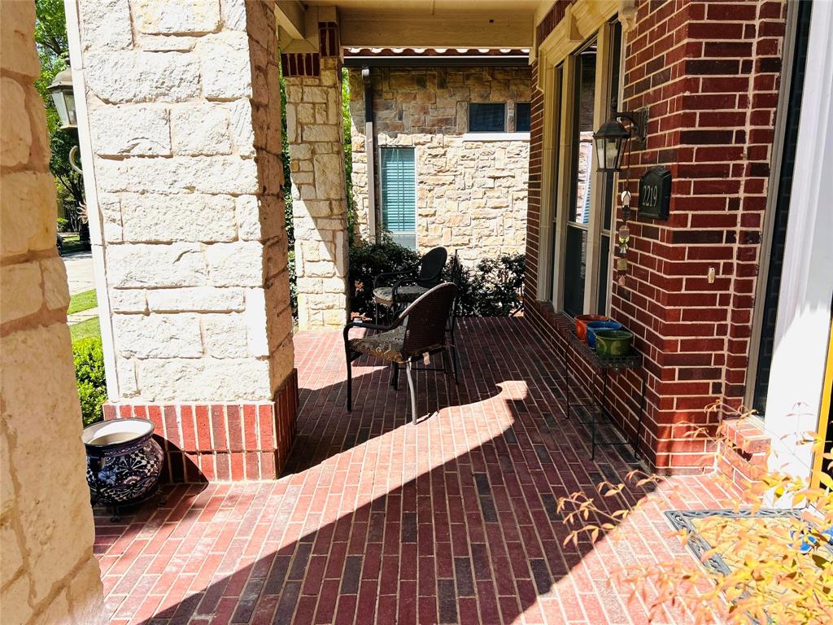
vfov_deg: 53.1
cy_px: 312
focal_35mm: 26
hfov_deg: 67.3
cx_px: 416
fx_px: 626
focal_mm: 5.7
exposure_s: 1/3356
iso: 50
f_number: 1.5
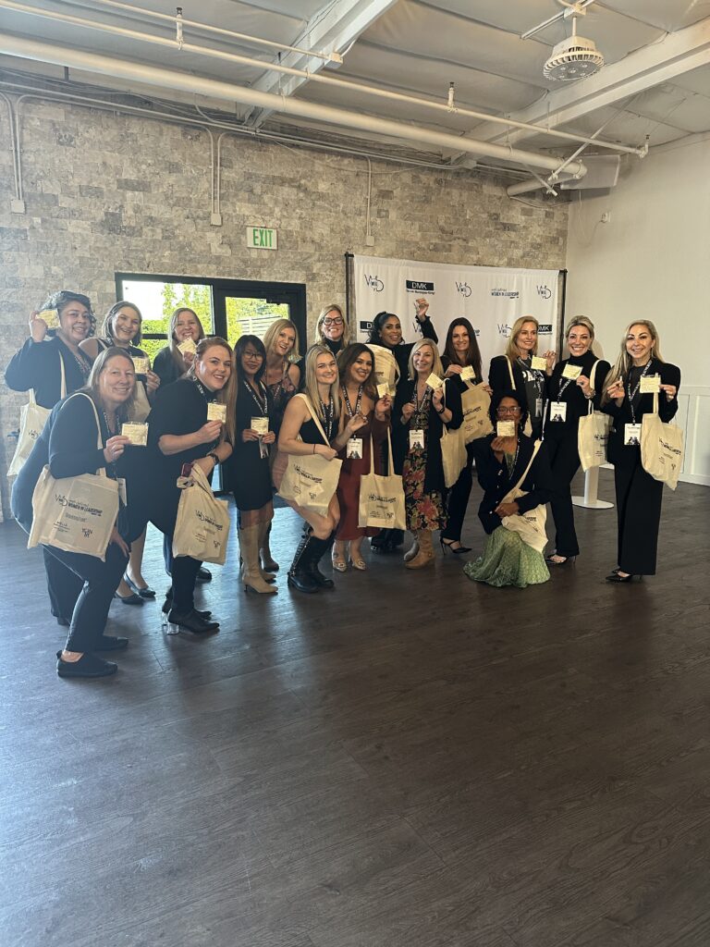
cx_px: 355
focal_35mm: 24
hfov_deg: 56.8
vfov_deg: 71.6
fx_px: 656
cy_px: 474
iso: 320
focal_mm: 6.86
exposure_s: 1/60
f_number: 1.78
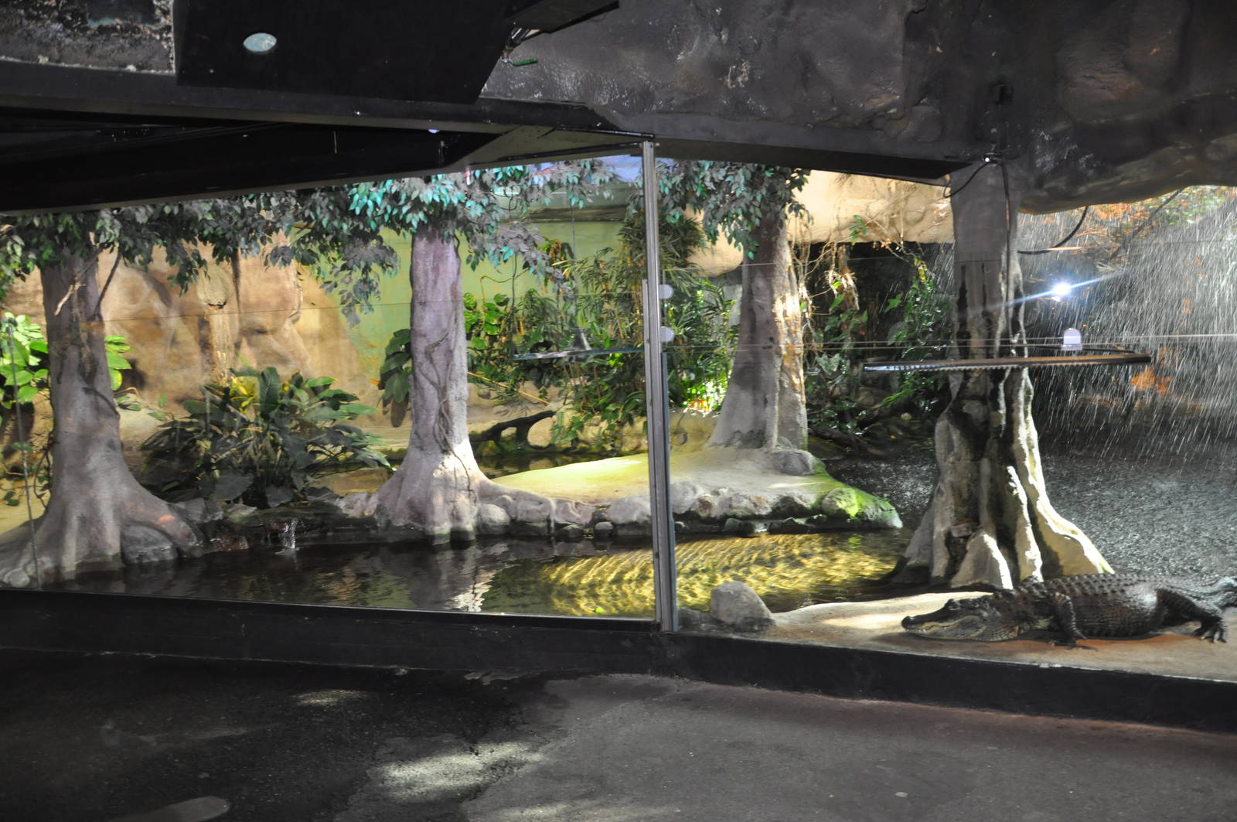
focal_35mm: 27
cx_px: 618
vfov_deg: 47.8
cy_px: 411
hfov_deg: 67.4
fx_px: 927
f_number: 4
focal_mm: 18
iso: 800
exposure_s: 1/60
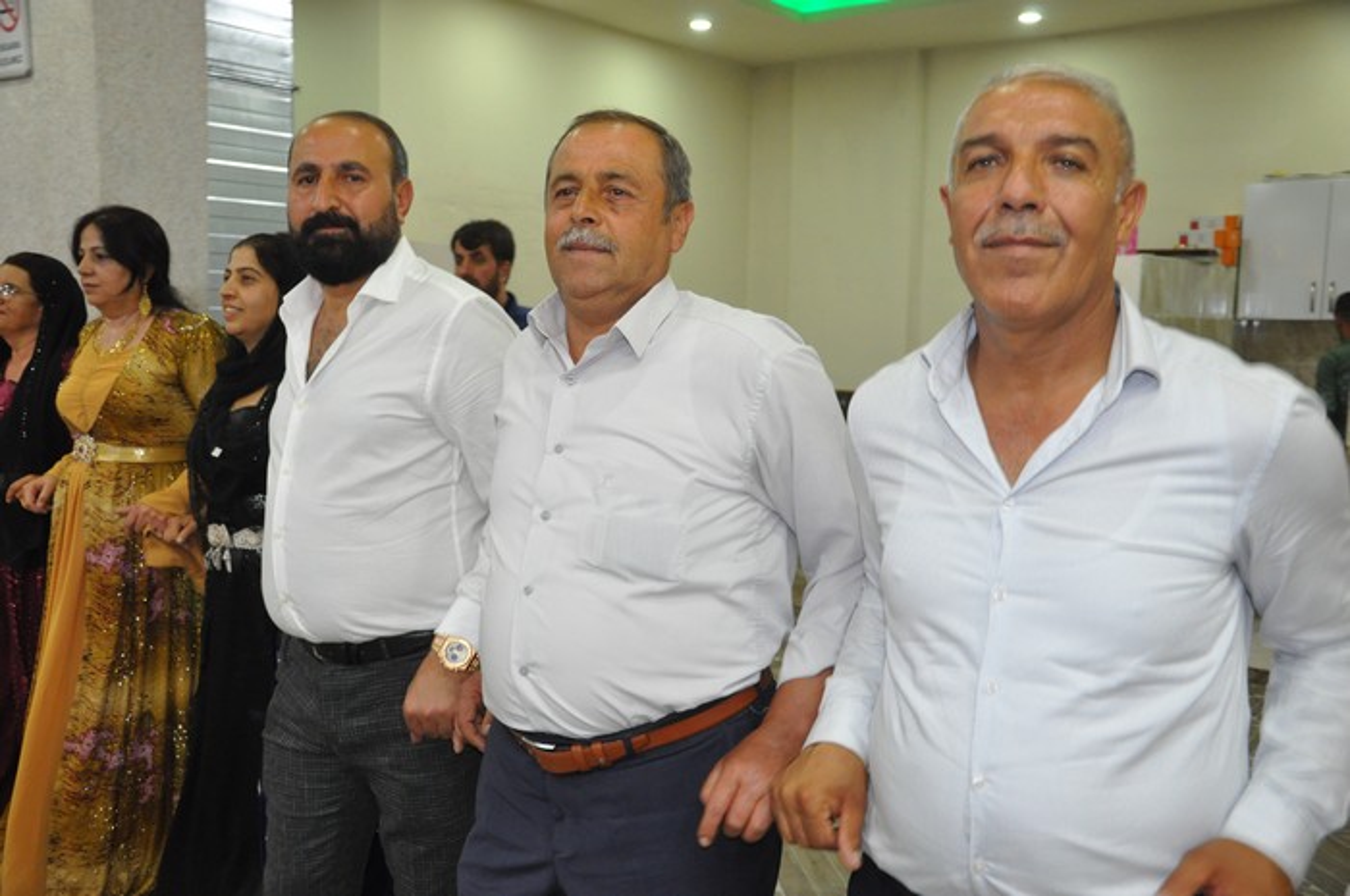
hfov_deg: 53.2
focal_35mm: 36
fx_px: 1348
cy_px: 448
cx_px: 675
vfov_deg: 36.8
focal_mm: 24
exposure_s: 1/60
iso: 1250
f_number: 4.5
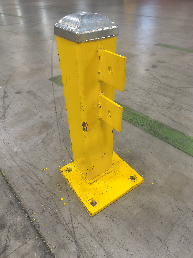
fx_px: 186
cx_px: 96
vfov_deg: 69.4
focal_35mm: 25
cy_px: 129
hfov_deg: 54.9
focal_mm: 4.68
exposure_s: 1/60
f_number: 1.7
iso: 721
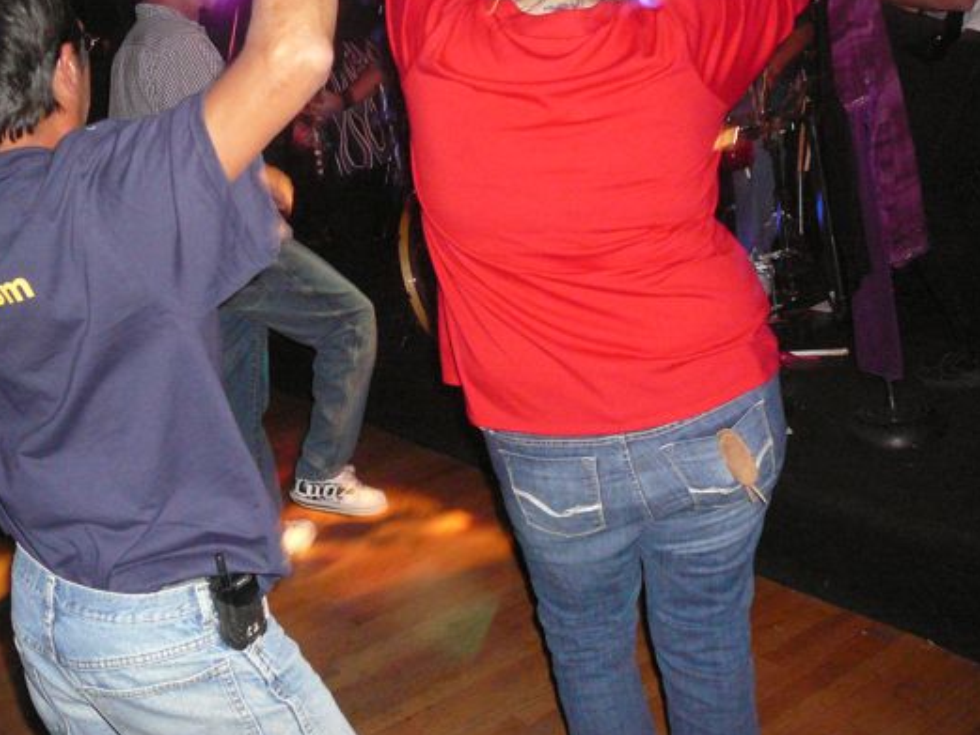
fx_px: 1218
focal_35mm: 43
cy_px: 291
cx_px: 401
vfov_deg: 33.5
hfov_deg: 43.7
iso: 400
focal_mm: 5.2
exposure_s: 1/30
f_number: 2.8
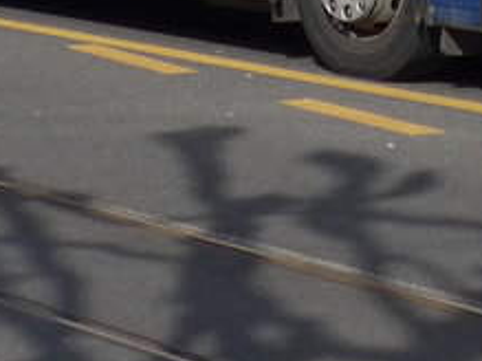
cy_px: -524
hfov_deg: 8.2
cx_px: 251
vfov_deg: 5.9
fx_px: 3354
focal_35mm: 241
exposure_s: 1/2000
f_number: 2.8
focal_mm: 9
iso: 80
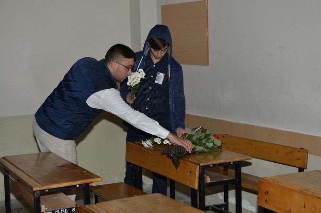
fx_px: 624
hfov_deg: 28.9
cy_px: 106
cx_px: 160
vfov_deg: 19.4
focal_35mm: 70
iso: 250
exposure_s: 1/250
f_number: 5.6
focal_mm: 70
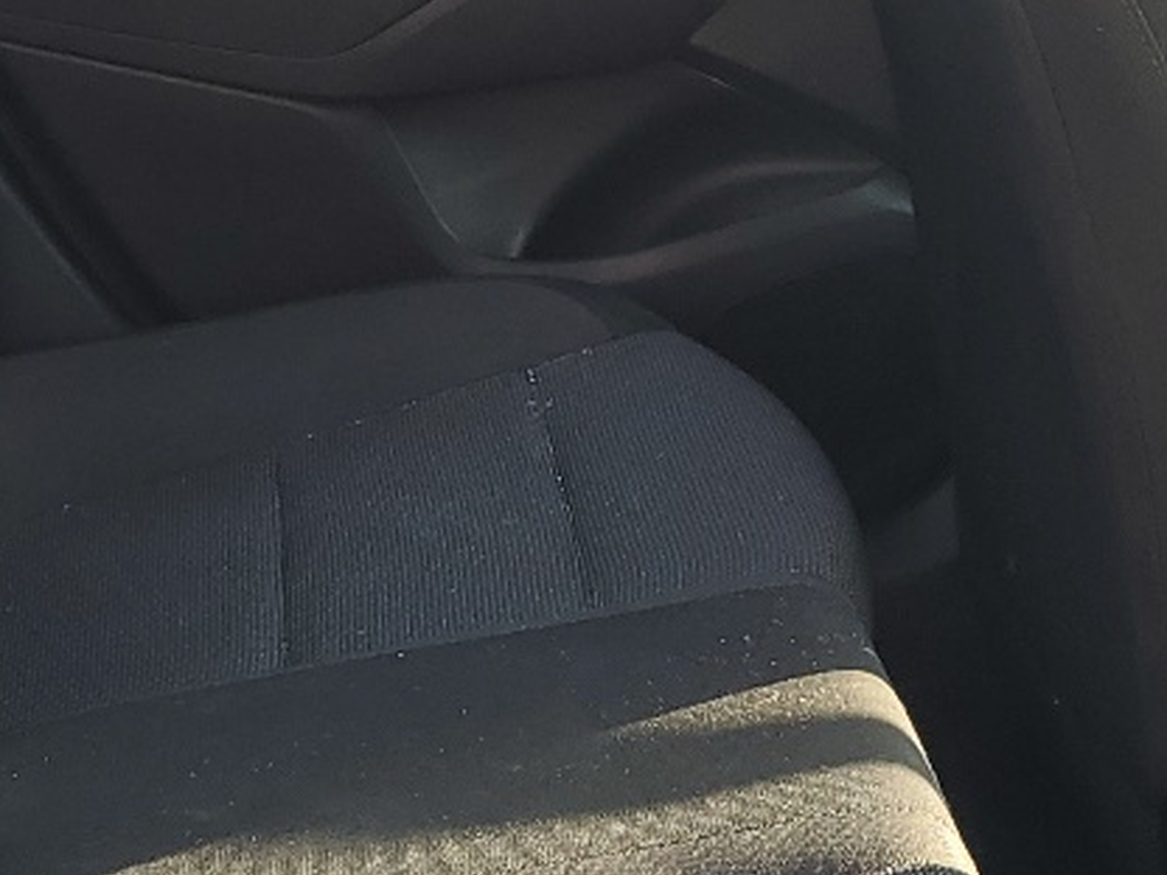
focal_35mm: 100
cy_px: 446
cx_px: 398
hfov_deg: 19.6
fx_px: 3371
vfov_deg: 14.8
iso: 50
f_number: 1.5
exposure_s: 1/200
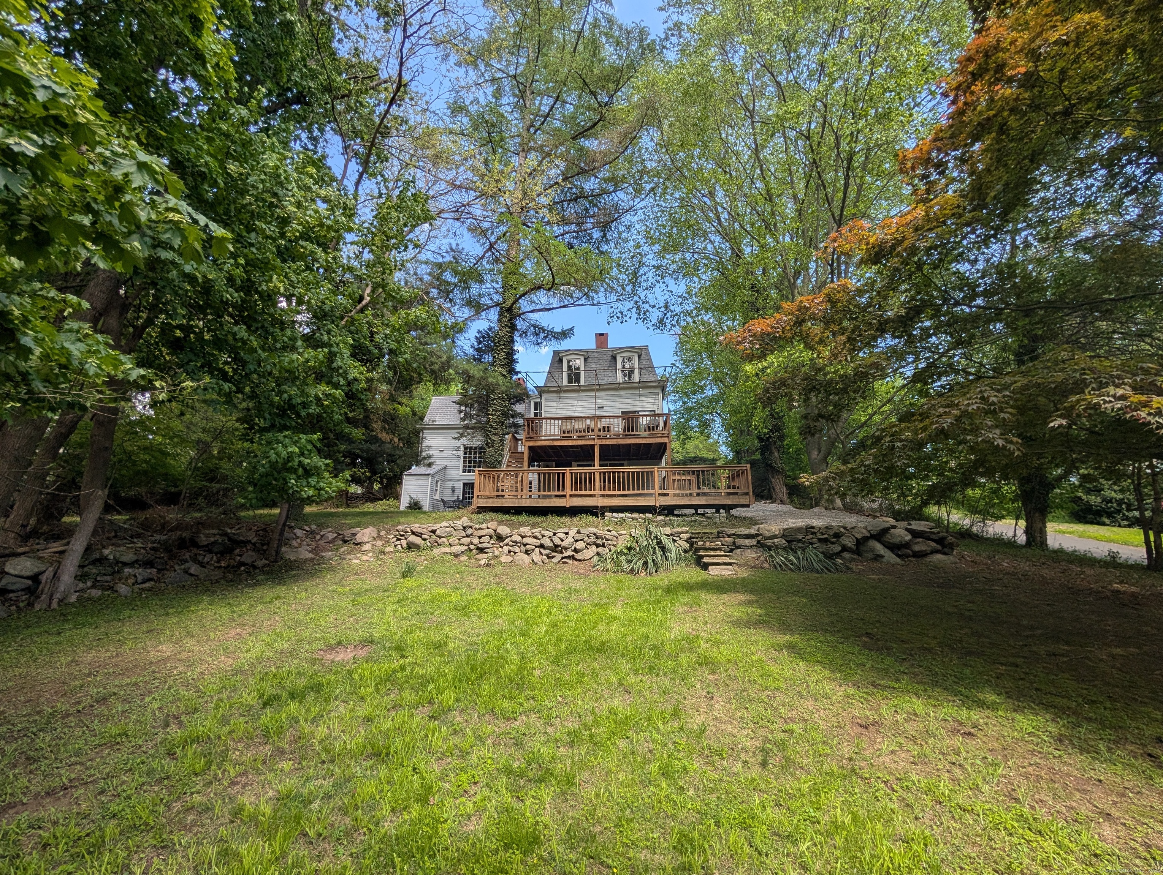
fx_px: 404
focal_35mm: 12
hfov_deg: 110.5
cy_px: 438
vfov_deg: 94.6
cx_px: 582
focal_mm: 2.02
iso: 49
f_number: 1.7
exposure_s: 1/874
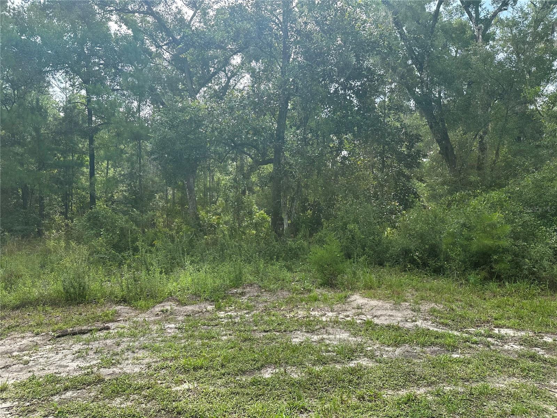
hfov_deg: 71.6
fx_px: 386
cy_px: 209
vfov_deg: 56.8
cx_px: 278
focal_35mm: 24
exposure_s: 1/1304
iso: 80
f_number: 1.78
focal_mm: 6.86
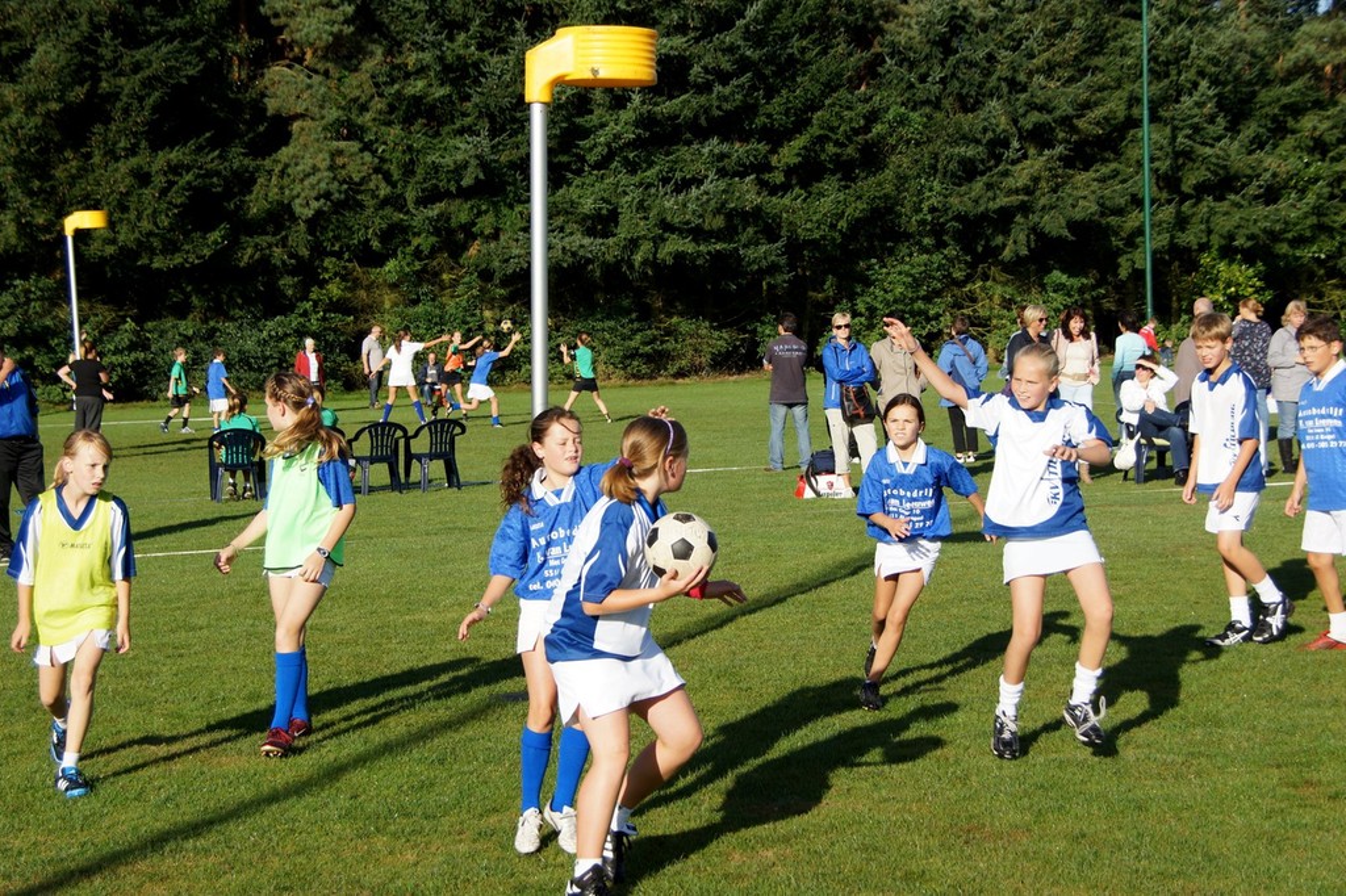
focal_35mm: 60
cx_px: 673
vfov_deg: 22.6
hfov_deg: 33.4
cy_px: 448
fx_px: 2242
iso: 100
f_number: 5
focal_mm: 40
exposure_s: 1/500
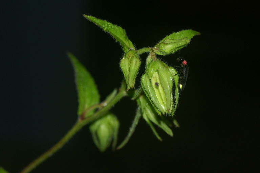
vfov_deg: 10.2
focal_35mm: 135
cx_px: 130
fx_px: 975
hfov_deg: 15.2
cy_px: 86
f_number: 6.3
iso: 100
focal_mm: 90
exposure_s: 4
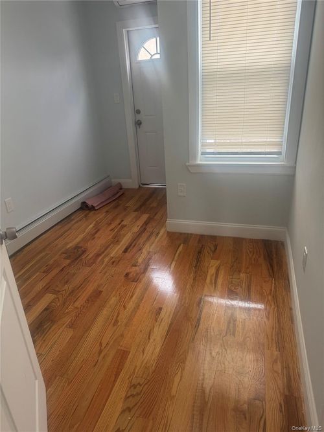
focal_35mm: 24
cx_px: 162
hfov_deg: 56.8
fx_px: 300
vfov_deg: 71.6
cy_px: 216
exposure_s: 1/60
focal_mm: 6.76
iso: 125
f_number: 1.78
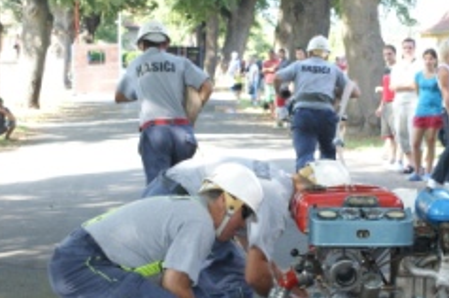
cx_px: 275
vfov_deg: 10.8
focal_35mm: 127
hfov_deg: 16.1
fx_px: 1581
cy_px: 160
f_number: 7.1
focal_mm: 45
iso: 800
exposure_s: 1/125
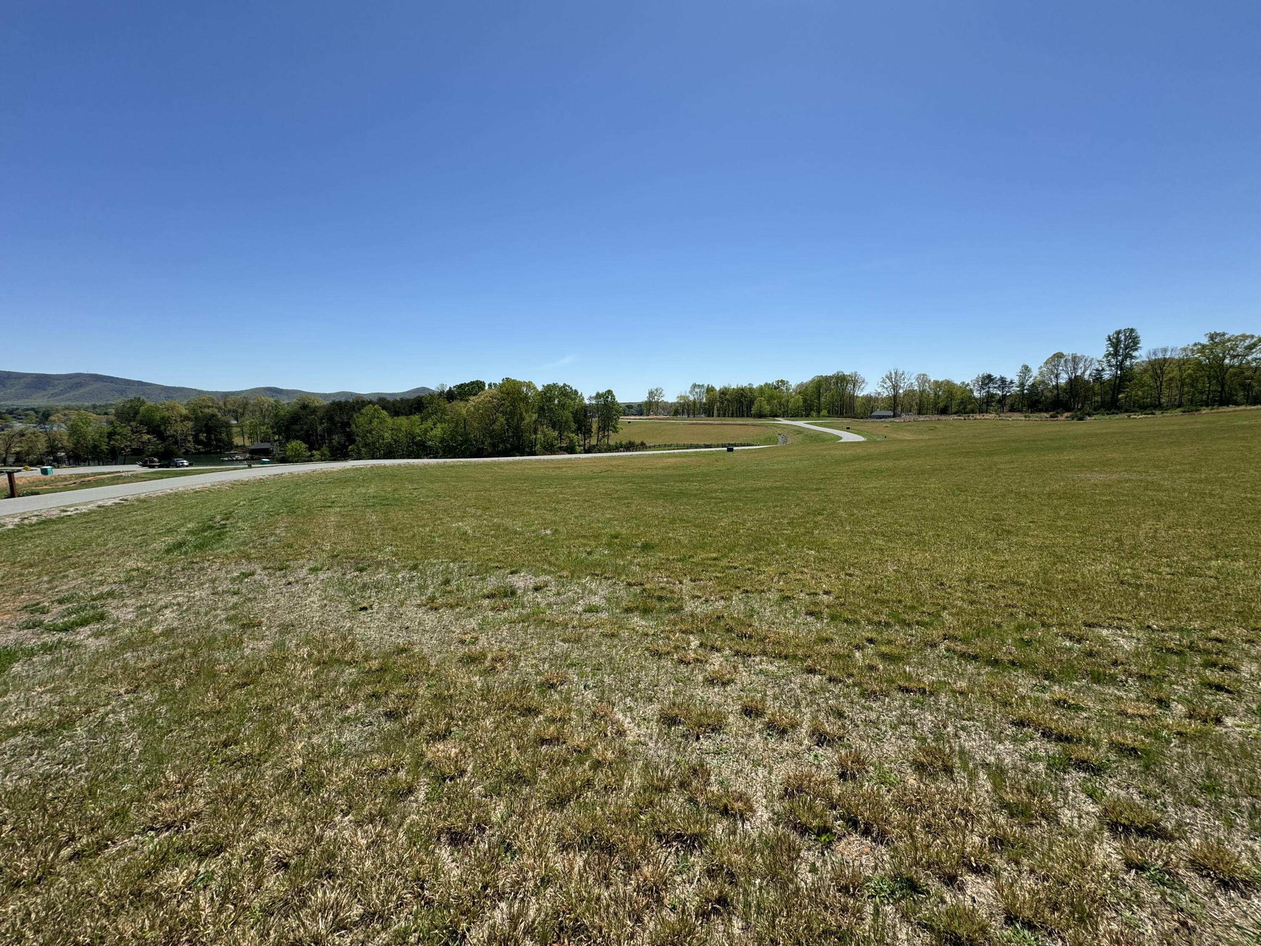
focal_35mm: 14
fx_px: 510
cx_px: 630
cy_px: 473
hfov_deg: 102.1
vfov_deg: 85.7
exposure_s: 1/2415
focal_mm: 2.22
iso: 50
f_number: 2.2
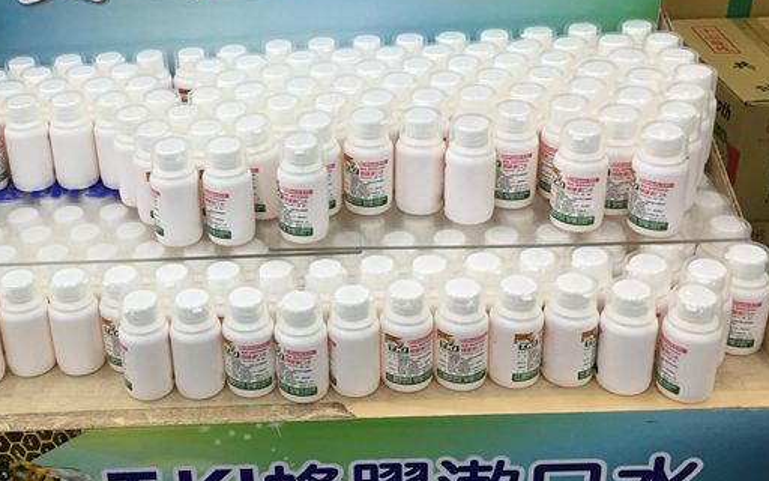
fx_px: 1006
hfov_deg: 41.2
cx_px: 246
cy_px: 191
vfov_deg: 26.8
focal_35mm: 48
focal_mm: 4.15
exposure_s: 1/30
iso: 40
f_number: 2.2
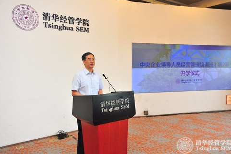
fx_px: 212
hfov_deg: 57.2
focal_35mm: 33
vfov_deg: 40.0
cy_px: 76
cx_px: 116
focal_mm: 32
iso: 1600
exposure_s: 1/160
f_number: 6.3
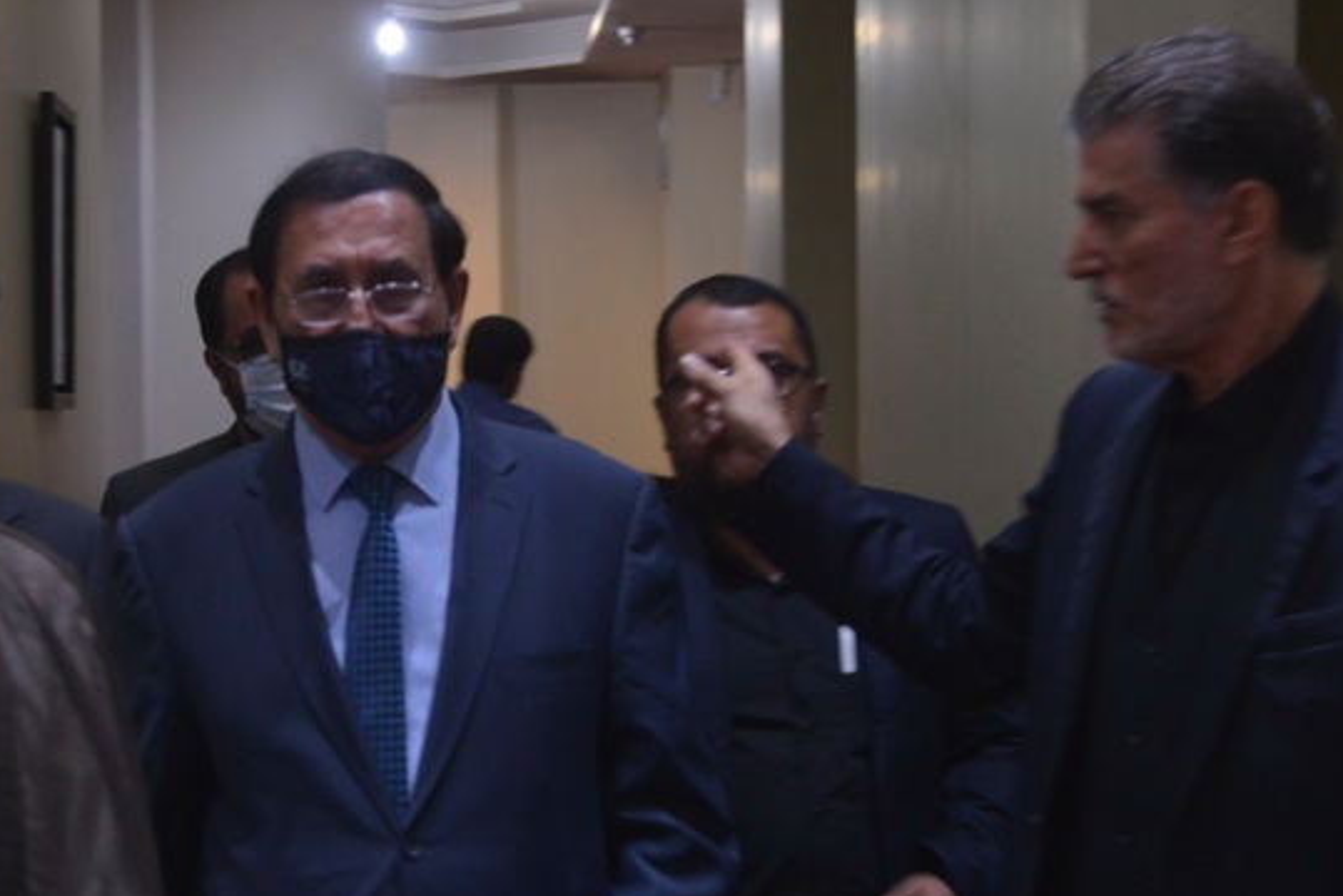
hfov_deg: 22.7
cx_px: 396
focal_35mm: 89
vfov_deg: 15.4
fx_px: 3322
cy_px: 553
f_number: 4.5
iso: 1600
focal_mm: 40
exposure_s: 1/50
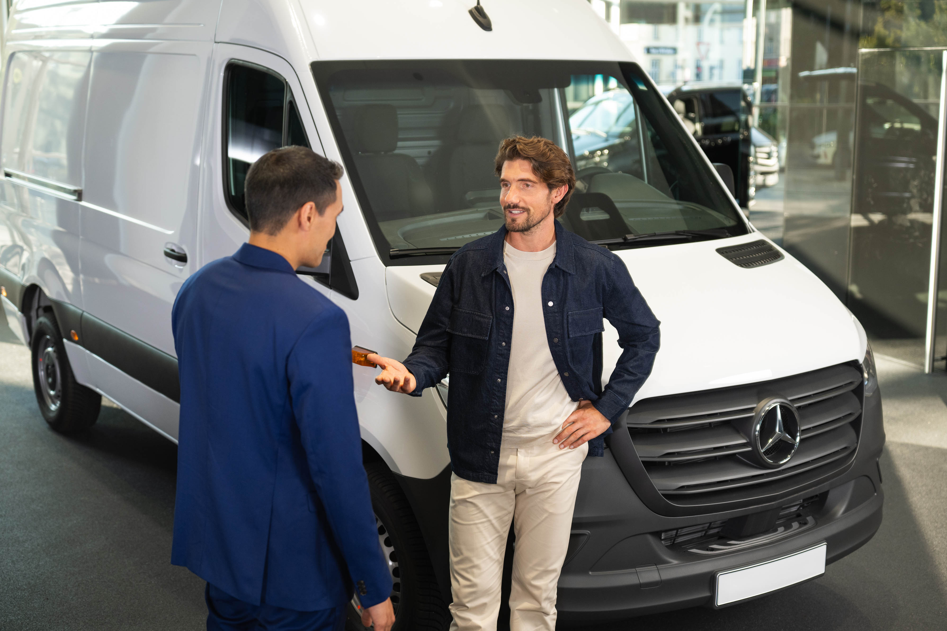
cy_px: 316
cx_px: 474
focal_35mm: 47
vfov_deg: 28.6
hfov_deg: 41.9
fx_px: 1236
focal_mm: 47
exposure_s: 1/400
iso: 640
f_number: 2.8
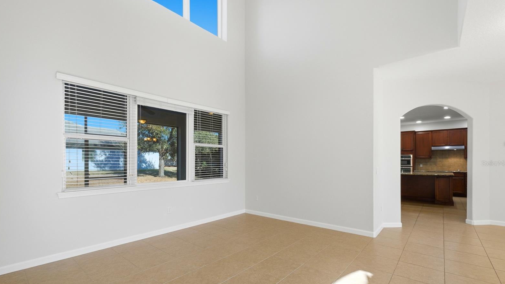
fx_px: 214
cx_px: 253
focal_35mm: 16
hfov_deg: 99.4
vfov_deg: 66.7
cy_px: 163
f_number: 7.1
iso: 100
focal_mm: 10
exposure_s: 1/125
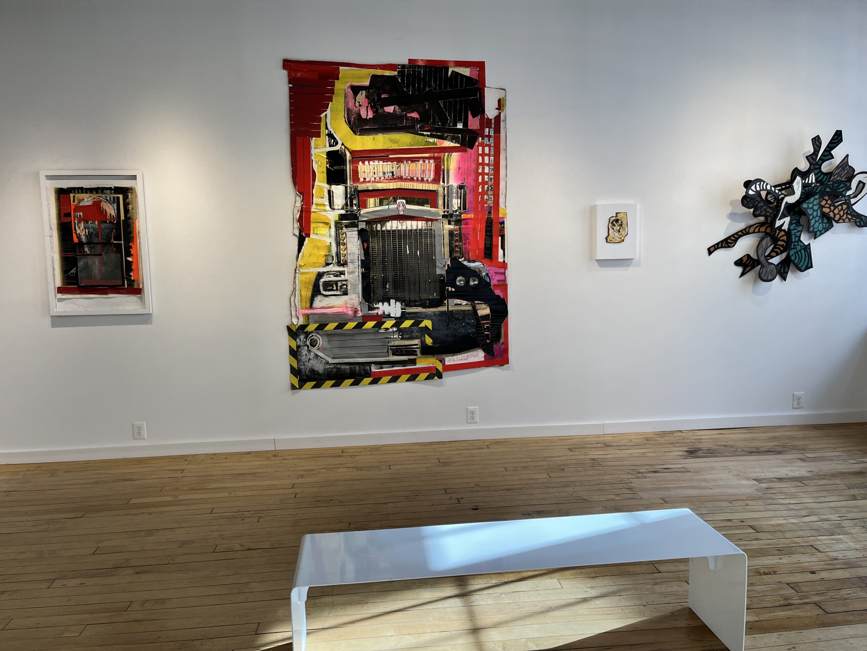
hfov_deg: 67.3
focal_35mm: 26
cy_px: 326
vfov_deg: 53.1
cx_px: 434
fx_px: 651
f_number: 1.6
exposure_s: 1/170
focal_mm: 5.1
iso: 50
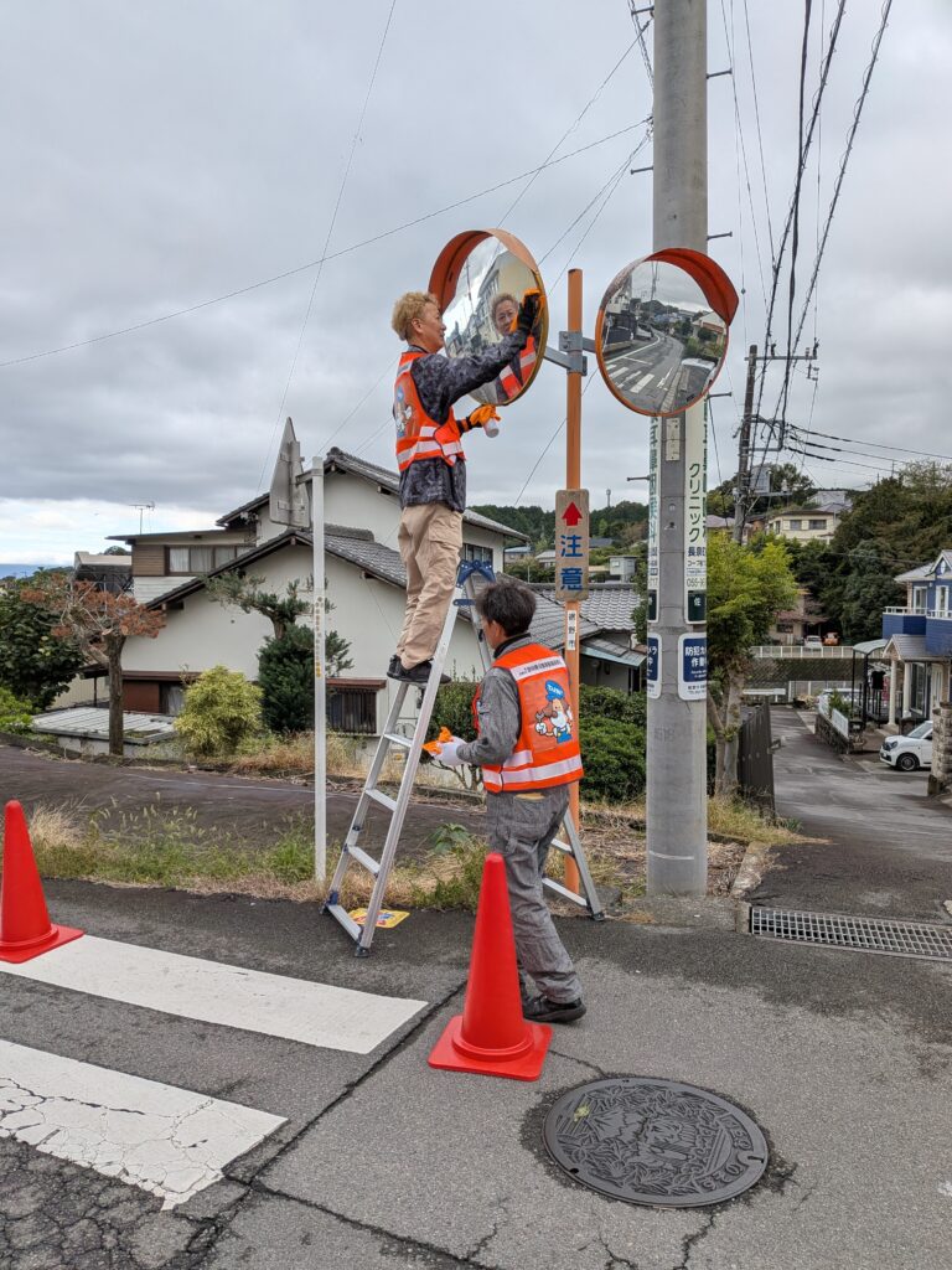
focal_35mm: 24
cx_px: 476
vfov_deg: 71.6
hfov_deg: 56.8
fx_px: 880
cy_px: 635
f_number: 1.7
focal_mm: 4.53
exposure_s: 1/555
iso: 28
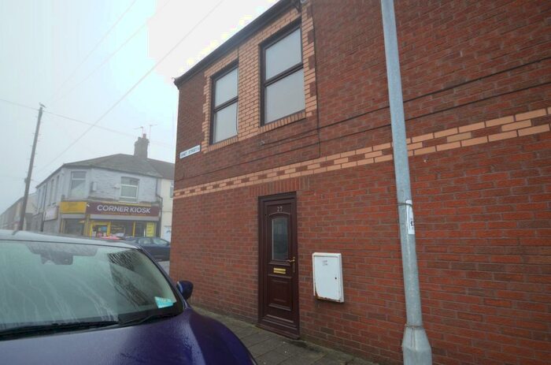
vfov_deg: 69.4
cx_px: 276
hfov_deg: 92.6
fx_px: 263
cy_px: 182
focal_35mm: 17
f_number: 3.5
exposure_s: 1/200
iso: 110
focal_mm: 11.5
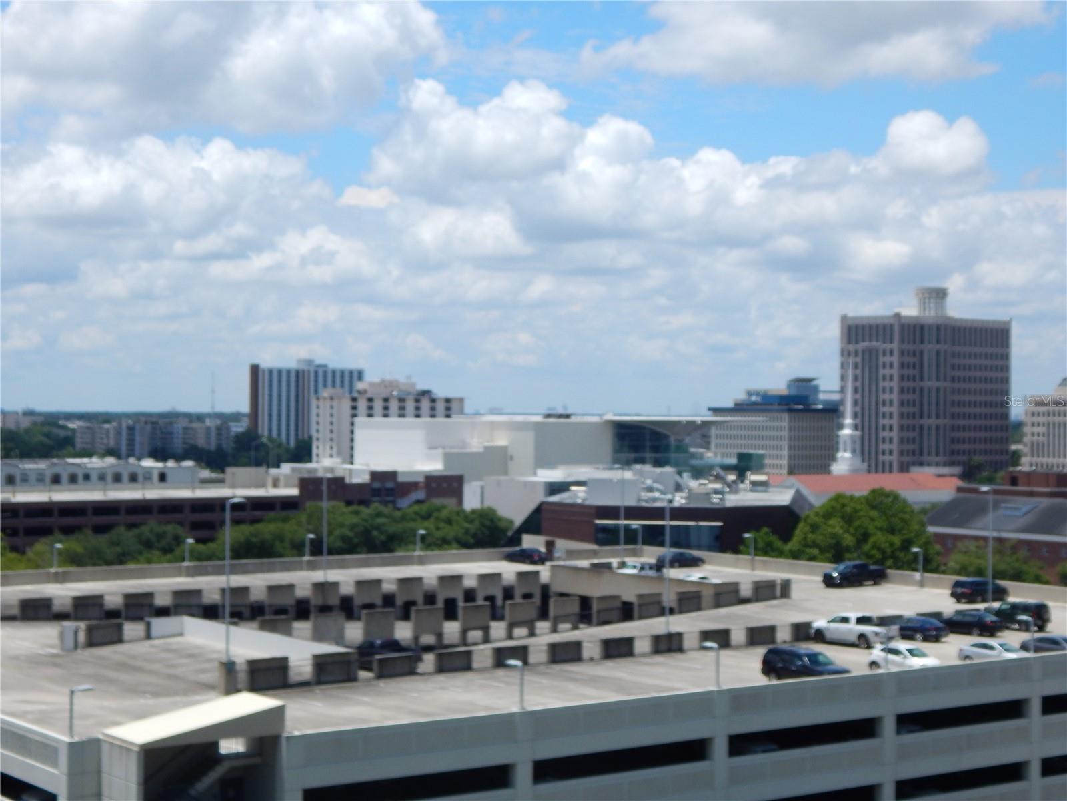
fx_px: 1880
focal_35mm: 61
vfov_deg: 24.0
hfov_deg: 31.7
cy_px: 400
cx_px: 534
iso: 125
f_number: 7.9
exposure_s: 1/400
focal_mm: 10.9
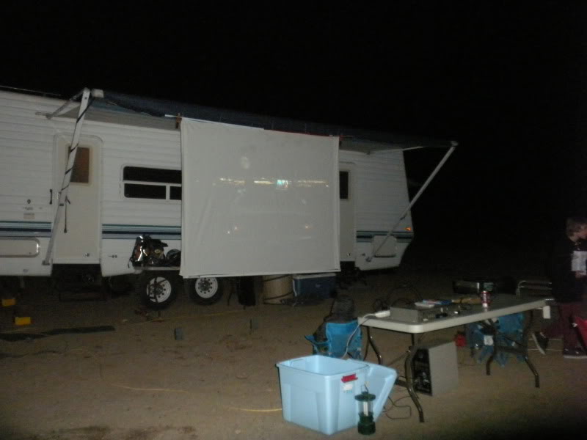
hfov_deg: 50.1
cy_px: 220
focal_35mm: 37
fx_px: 627
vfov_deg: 38.7
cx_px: 294
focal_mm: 6.6
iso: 800
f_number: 3.5
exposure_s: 1/30
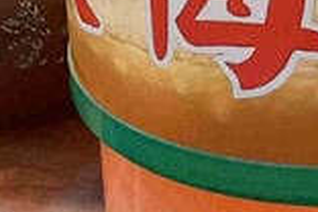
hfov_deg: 19.5
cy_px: -241
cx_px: 226
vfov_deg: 11.6
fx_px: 919
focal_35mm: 104
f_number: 1.8
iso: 250
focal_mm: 1.57
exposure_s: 1/120
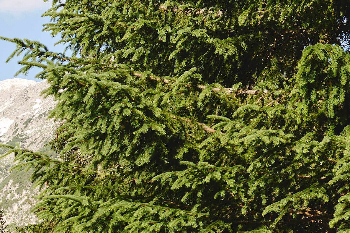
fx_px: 1740
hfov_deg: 10.3
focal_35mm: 179
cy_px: 382
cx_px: -408
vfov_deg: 7.5
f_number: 5
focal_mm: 35
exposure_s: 1/400
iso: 160
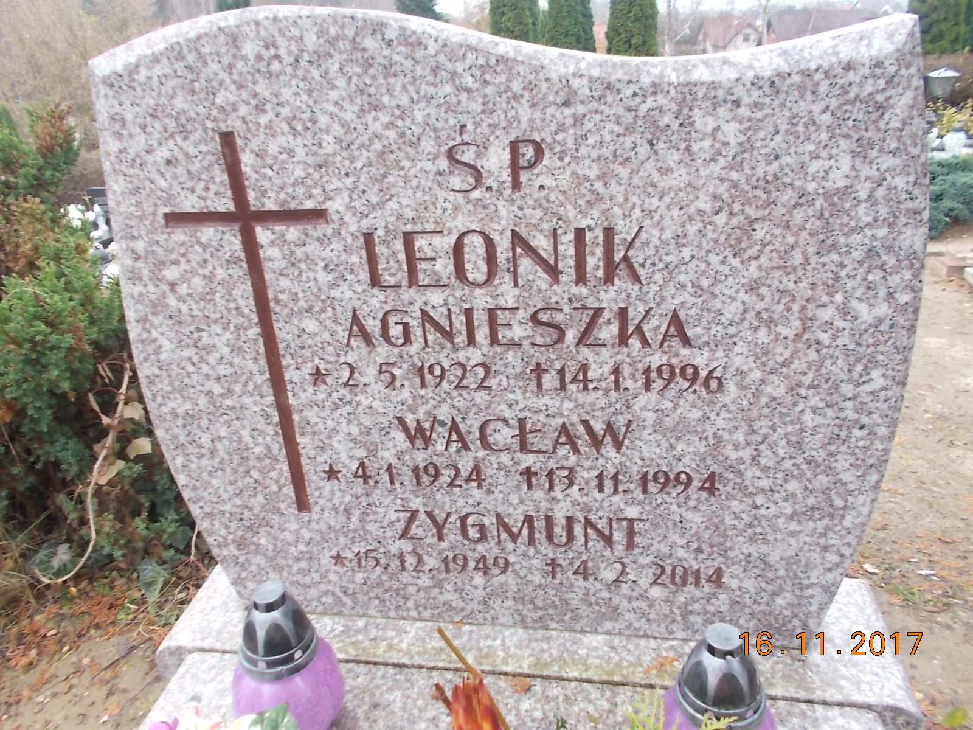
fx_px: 731
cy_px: 365
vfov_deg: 53.1
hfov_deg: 67.3
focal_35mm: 26
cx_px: 486
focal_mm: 4.6
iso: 125
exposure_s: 1/25
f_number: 3.2
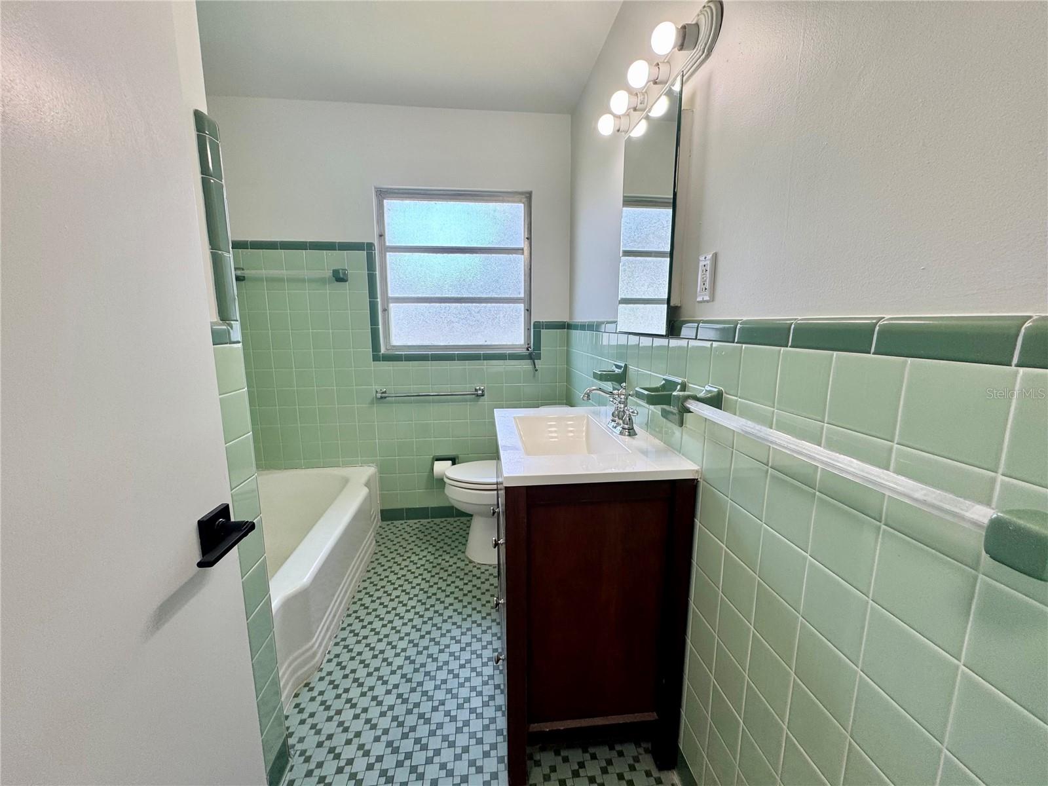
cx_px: 524
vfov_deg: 85.7
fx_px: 424
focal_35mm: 14
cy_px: 393
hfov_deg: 102.1
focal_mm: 2.22
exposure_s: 1/120
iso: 64
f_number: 2.2
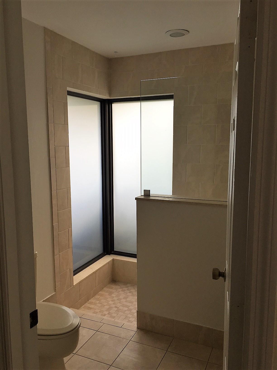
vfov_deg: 61.7
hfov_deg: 48.2
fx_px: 309
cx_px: 138
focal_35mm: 29
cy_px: 185
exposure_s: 1/60
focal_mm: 4.15
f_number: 2.2
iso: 40
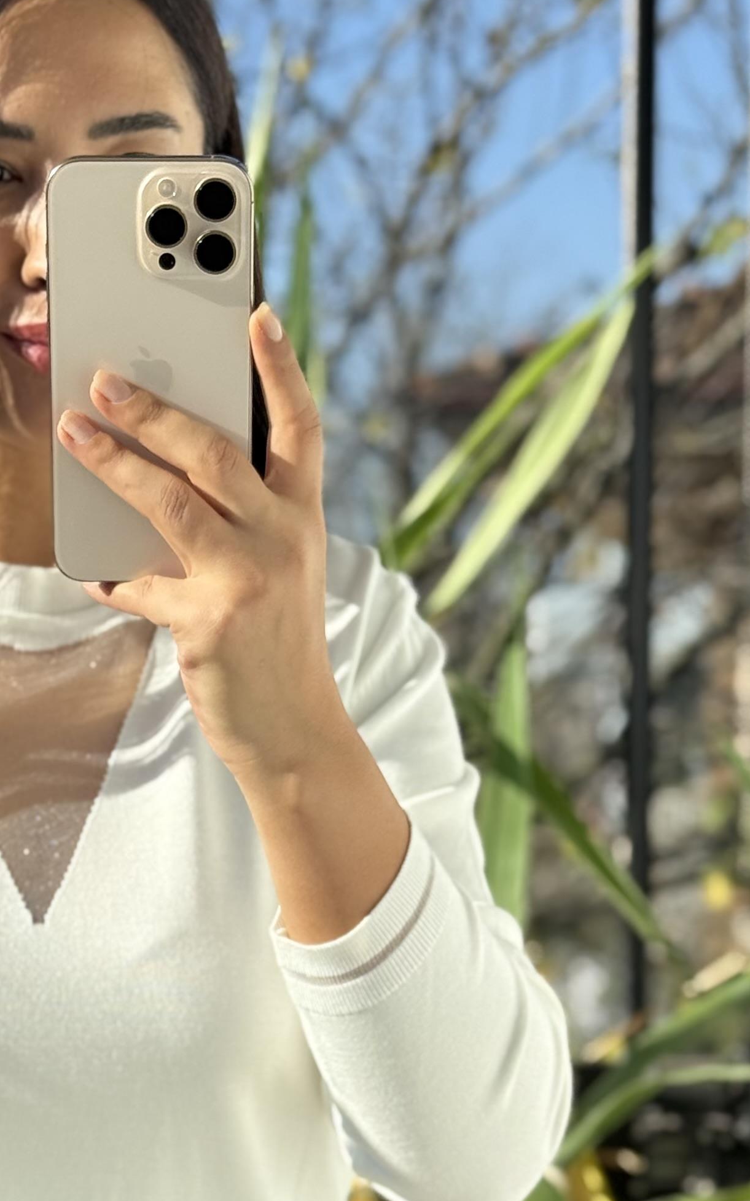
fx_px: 3434
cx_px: 122
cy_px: 1017
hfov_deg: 12.4
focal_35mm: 105
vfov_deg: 19.5
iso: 64
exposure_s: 1/1484
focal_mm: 6.76
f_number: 1.78
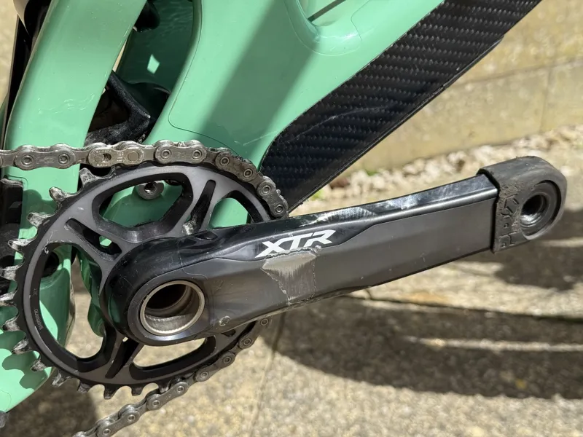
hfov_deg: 39.7
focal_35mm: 48
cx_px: 292
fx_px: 808
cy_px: 218
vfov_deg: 30.3
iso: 80
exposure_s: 1/2762
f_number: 1.78
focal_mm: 6.76
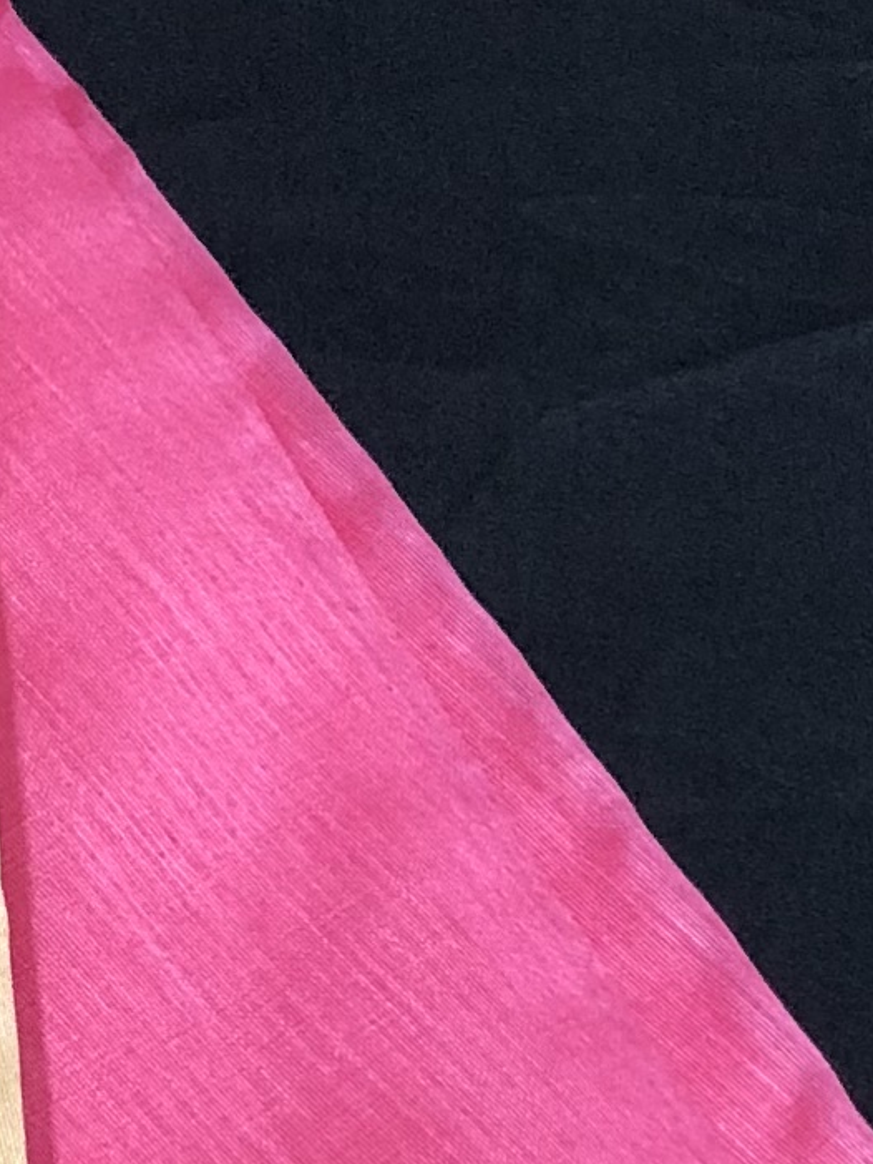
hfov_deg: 9.2
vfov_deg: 10.9
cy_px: 2511
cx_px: 118
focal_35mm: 161
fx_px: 5412
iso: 32
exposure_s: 1/25
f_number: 1.8
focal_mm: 4
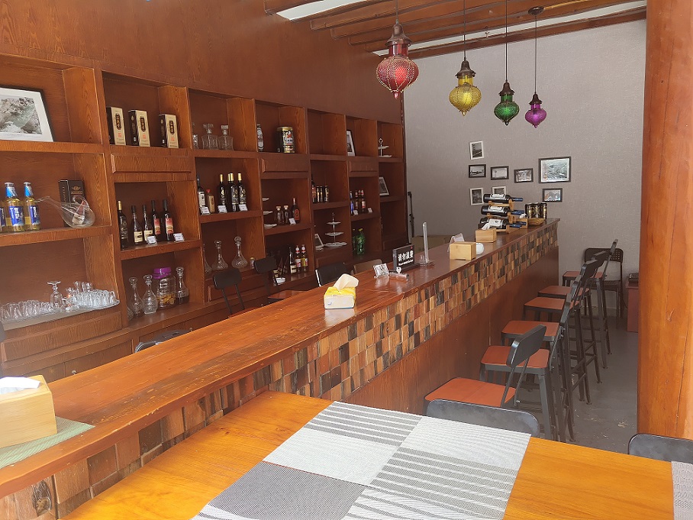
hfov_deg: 60.0
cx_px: 346
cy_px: 260
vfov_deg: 46.8
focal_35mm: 30
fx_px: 601
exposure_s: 1/50
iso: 52
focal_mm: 4.35
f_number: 1.8
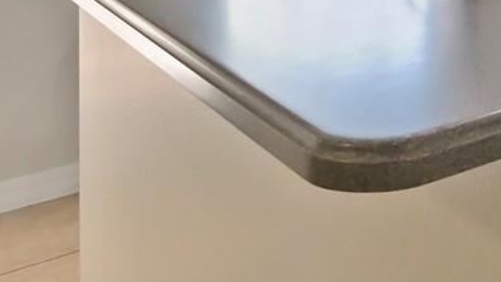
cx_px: 713
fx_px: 810
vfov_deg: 17.1
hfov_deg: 26.7
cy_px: -185
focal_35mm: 61
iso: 3200
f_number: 4
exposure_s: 1/125
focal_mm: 7
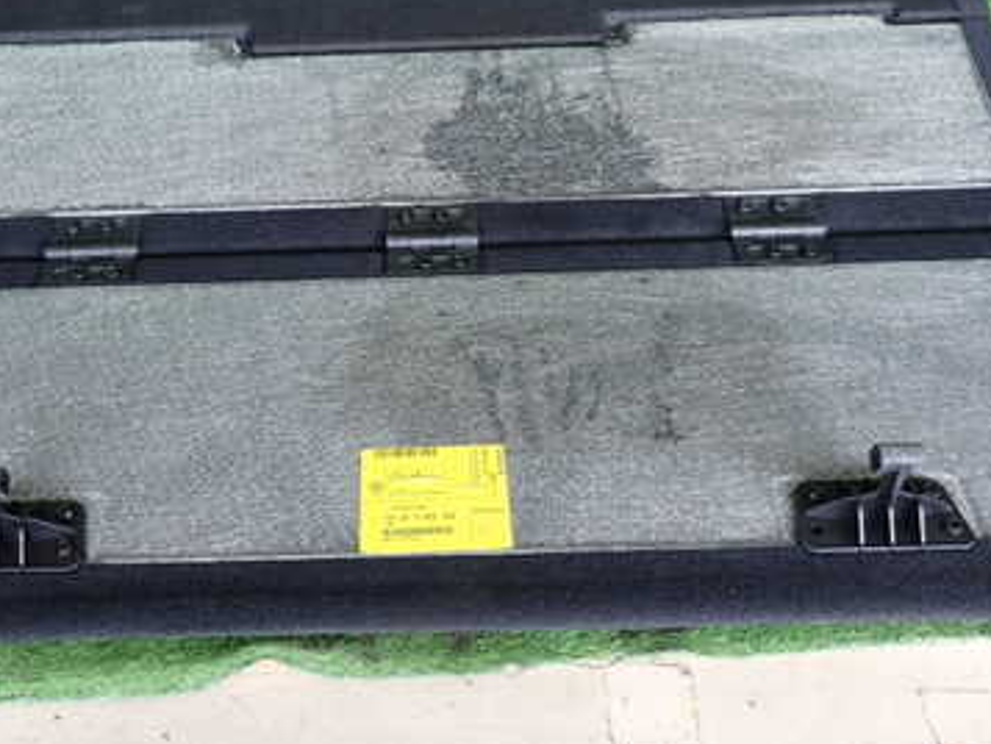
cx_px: 422
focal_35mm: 42
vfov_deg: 34.0
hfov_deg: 44.7
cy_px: 233
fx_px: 1203
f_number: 2
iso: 160
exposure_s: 1/125
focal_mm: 4.5
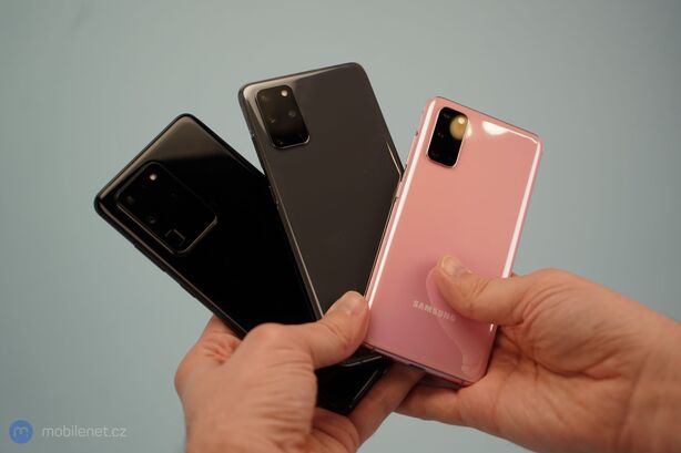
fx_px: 1324
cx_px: 340
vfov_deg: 19.4
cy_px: 226
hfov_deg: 28.9
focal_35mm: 70
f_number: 4
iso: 125
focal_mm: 70
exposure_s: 1/160
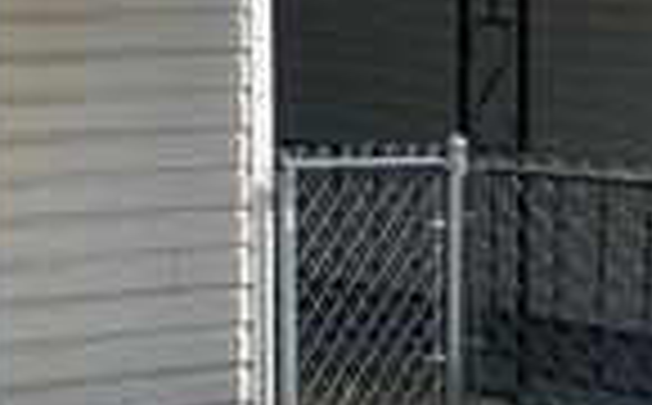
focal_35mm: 122
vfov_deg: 10.2
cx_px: -778
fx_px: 2164
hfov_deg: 13.7
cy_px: -256
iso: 50
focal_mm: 5.1
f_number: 1.6
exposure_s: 1/3311
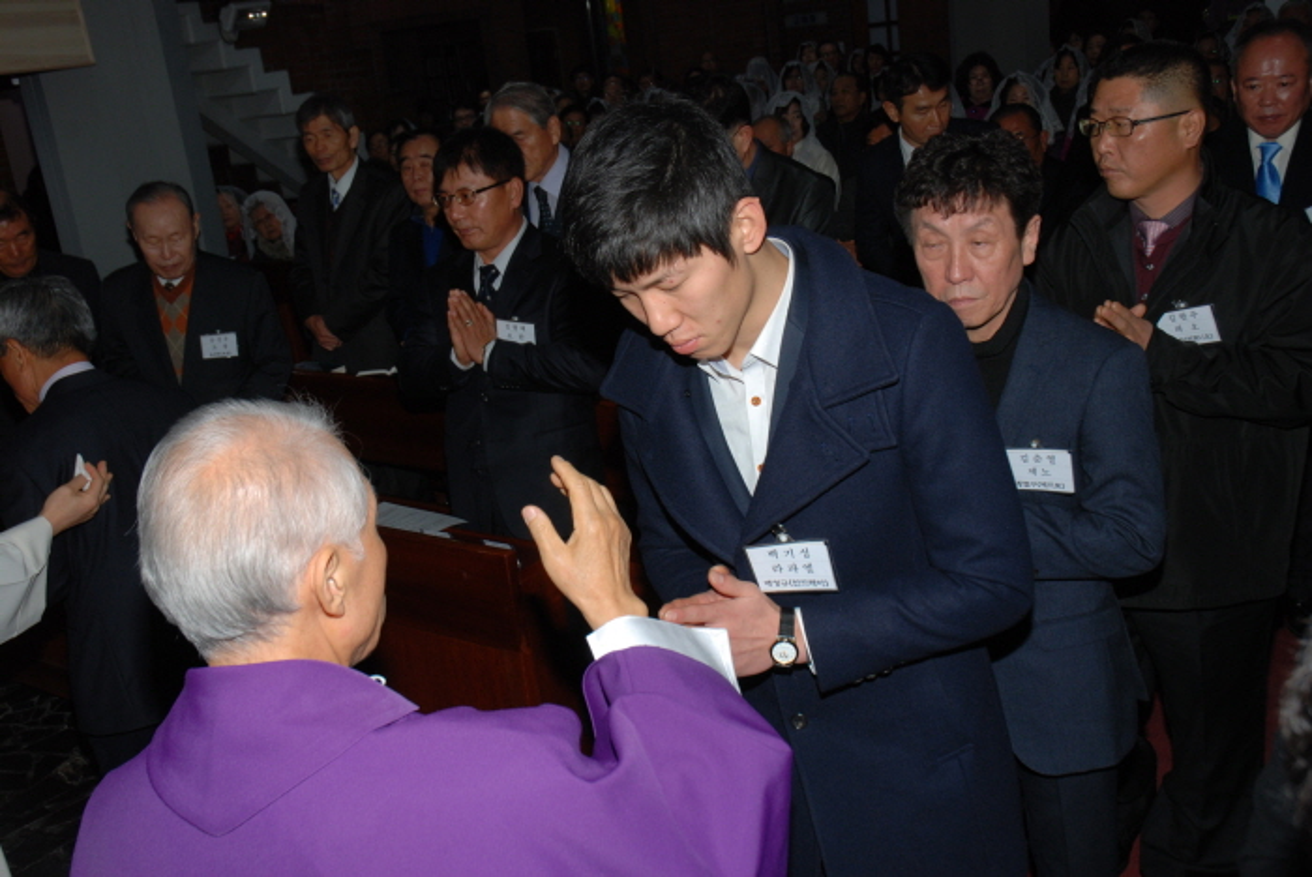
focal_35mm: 38
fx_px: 1368
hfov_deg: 51.2
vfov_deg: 35.6
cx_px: 656
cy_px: 438
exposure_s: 1/60
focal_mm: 25
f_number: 8
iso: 200
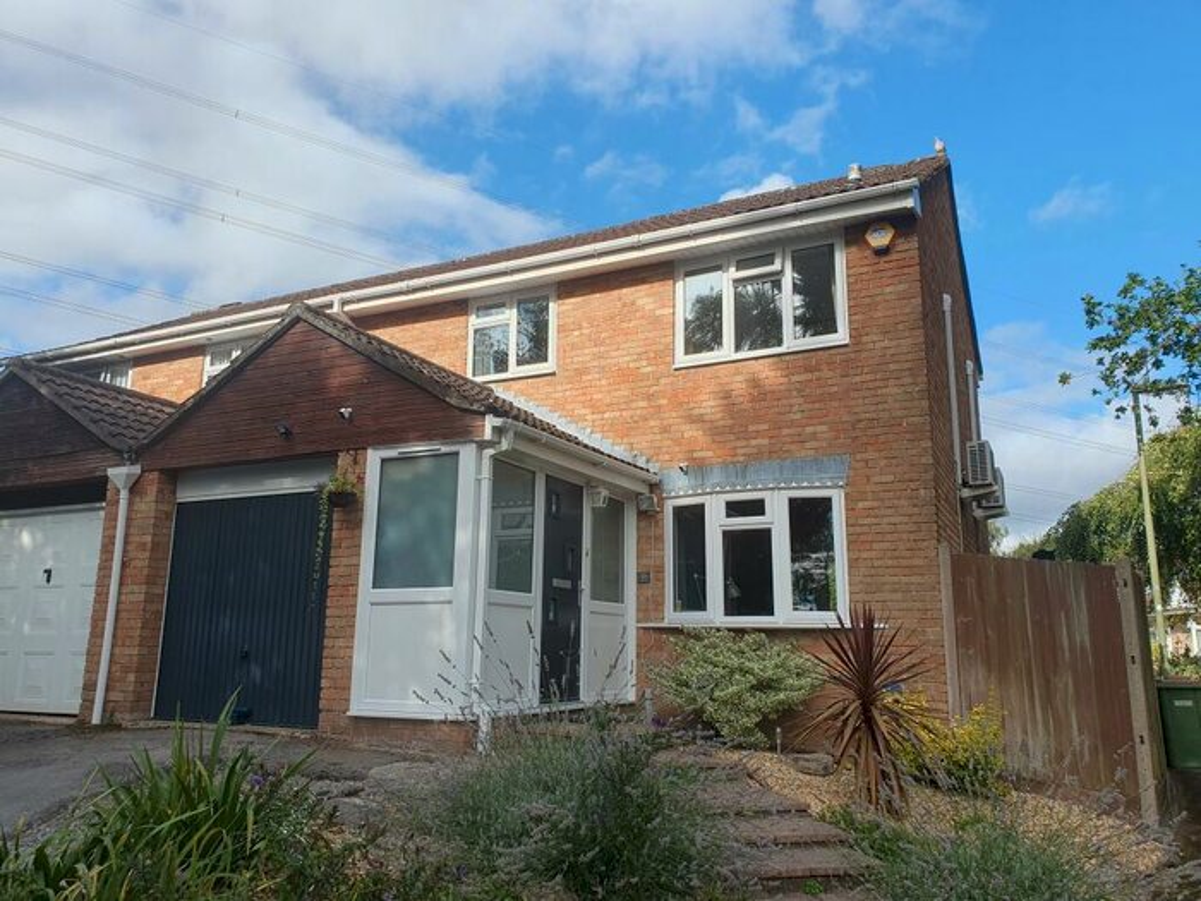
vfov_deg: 53.1
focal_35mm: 26
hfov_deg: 67.3
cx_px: 600
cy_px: 450
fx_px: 902
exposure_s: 1/1052
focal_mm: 4.32
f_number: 2.4
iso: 50
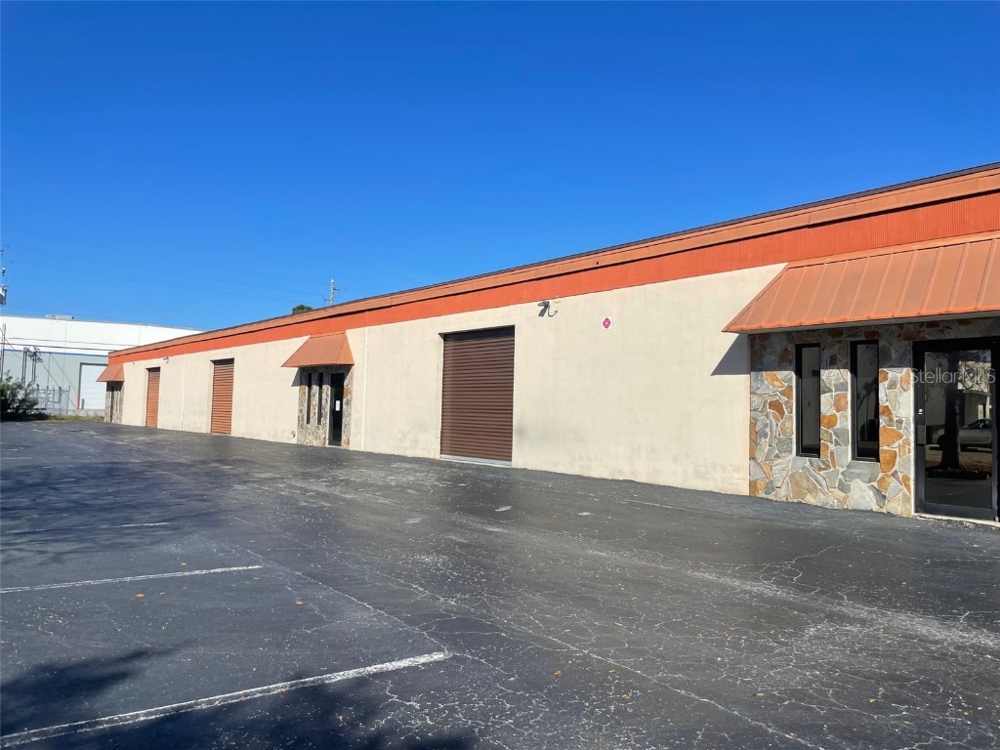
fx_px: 751
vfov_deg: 53.1
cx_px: 500
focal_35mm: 26
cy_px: 375
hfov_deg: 67.3
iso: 32
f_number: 1.6
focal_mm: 4.2
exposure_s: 1/5814
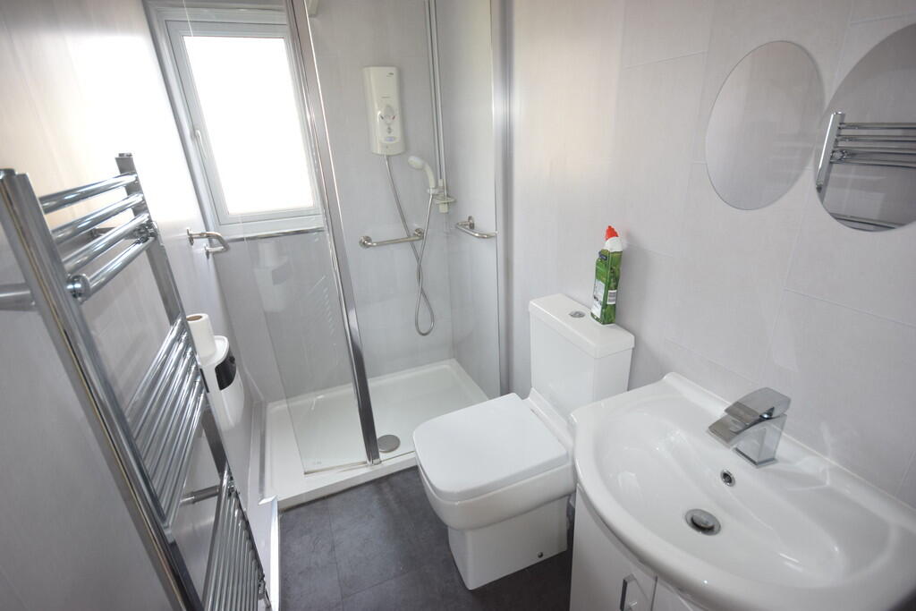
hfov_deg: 95.0
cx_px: 458
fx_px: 420
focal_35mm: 16
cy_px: 306
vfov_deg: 72.1
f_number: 5.6
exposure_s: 1/125
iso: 800
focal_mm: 11
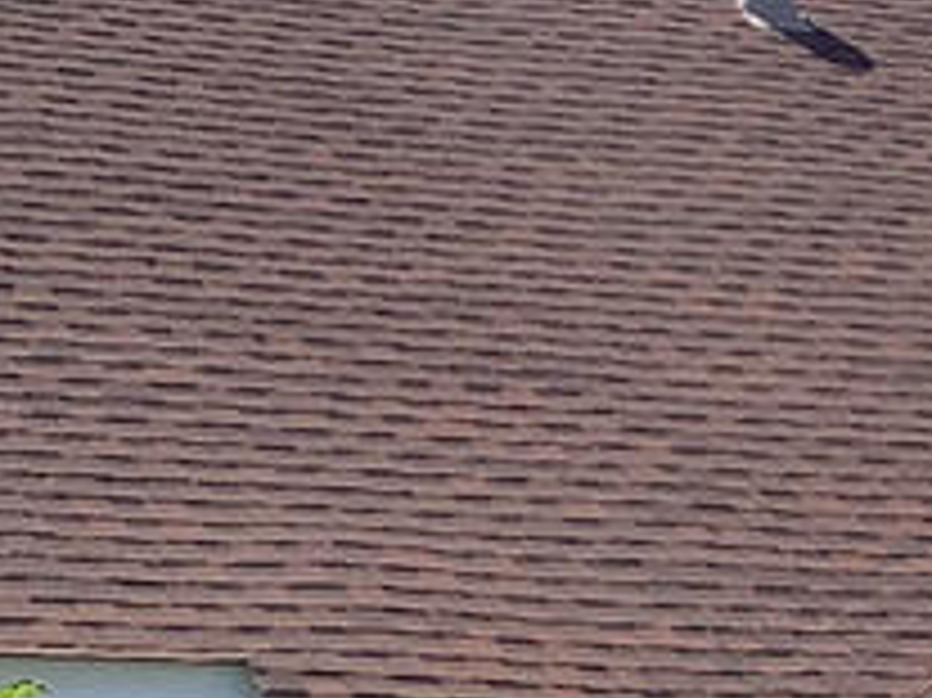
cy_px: 1112
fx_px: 5166
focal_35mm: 192
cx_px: 1607
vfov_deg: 7.6
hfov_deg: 9.8
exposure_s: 1/994
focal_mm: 3.3
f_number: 2.4
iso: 25
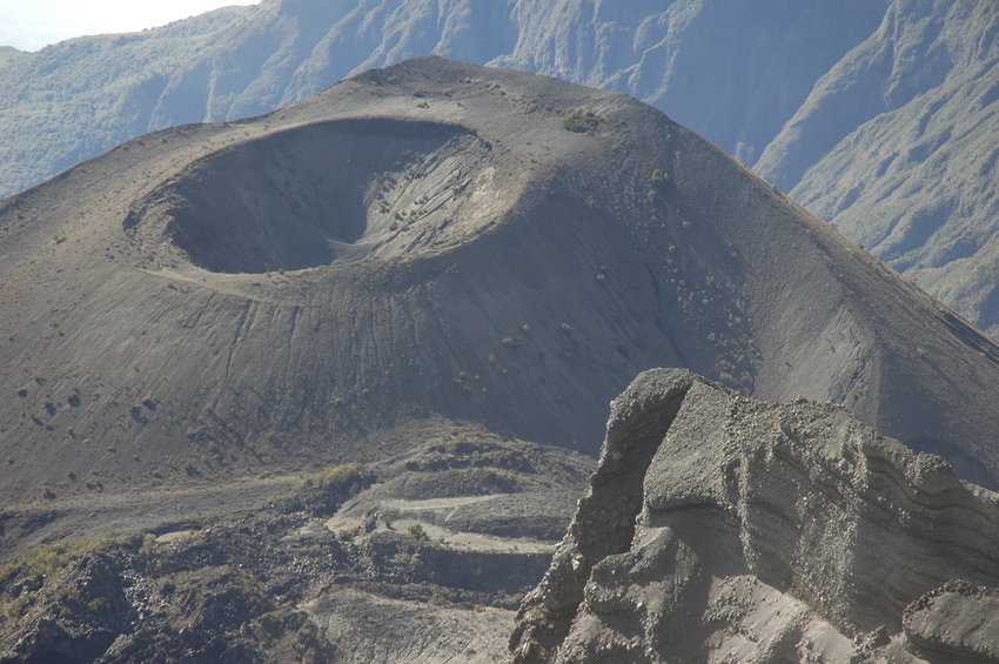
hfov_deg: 19.5
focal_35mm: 105
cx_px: 500
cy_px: 332
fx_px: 2911
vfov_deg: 13.0
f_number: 6.3
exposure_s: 1/200
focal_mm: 70
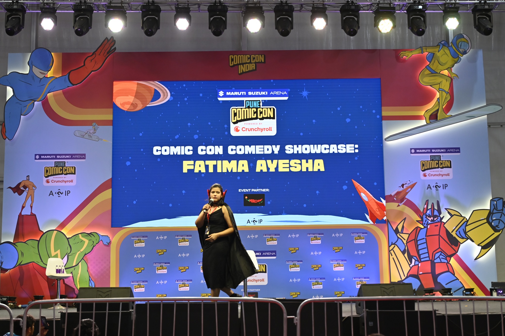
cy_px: 165
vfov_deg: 26.0
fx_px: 729
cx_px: 247
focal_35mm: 52
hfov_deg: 38.2
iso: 1600
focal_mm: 48
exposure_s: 1/400
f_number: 4
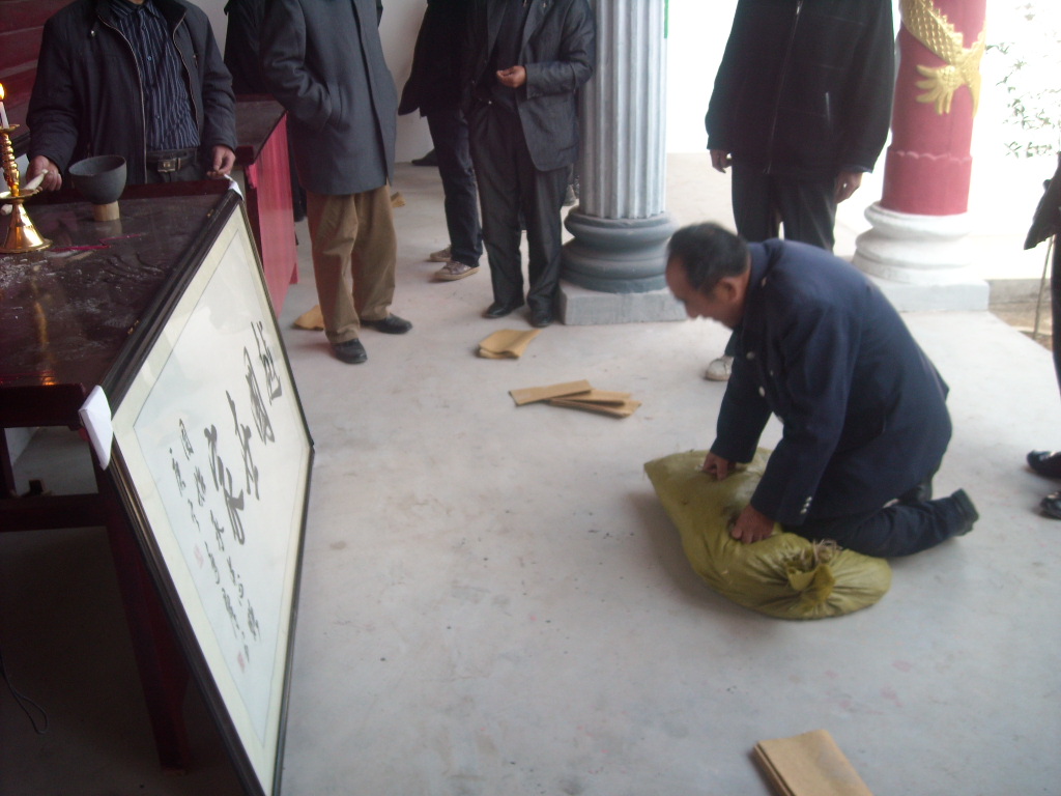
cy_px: 398
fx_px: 1073
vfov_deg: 40.7
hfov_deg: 52.6
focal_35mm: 35
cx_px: 530
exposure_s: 1/60
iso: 100
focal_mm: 5.7
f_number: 2.8
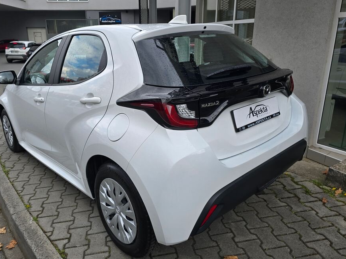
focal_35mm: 27
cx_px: 154
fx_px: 270
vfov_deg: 51.2
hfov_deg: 65.1
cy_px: 114
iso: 12
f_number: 1.7
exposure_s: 1/251
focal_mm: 6.3
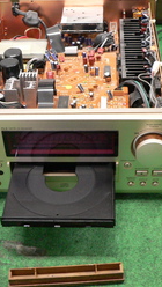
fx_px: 457
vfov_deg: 34.9
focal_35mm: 60
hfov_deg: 20.1
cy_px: 144
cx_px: 91
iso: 200
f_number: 2.8
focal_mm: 6
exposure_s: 1/13
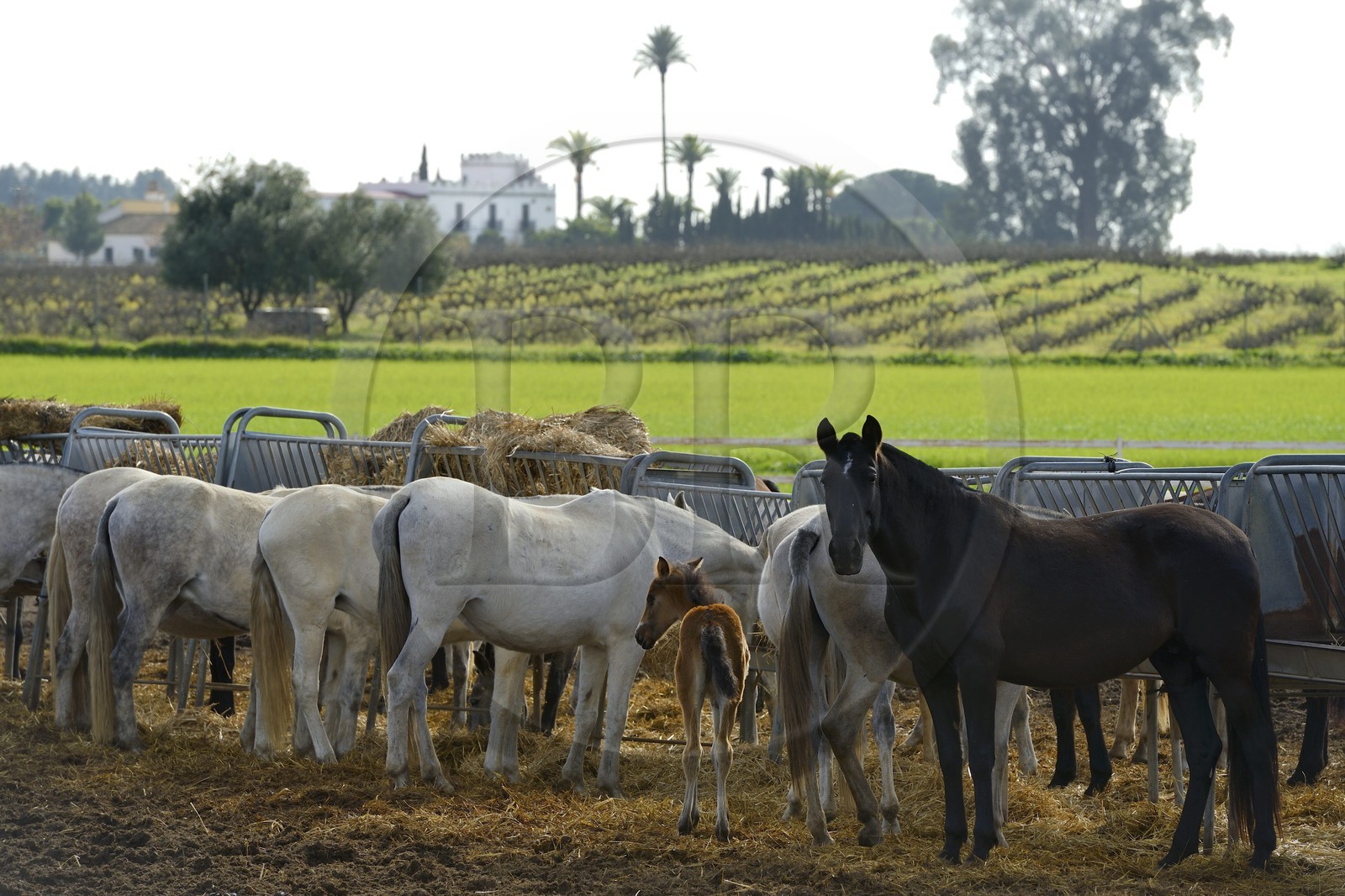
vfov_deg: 7.0
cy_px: 448
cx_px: 672
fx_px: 7283
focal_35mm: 195
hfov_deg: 10.6
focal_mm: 195
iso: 200
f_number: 8
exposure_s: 1/400
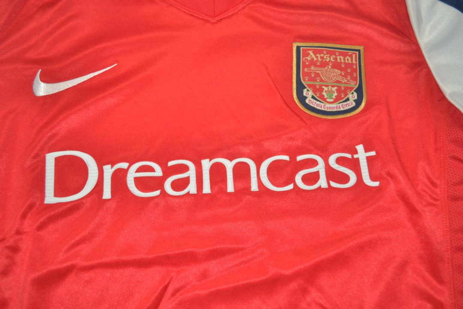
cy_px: 154
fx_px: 424
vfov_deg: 40.0
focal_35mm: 33
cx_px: 232
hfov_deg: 57.2
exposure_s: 1/200
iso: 200
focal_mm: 22
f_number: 3.8
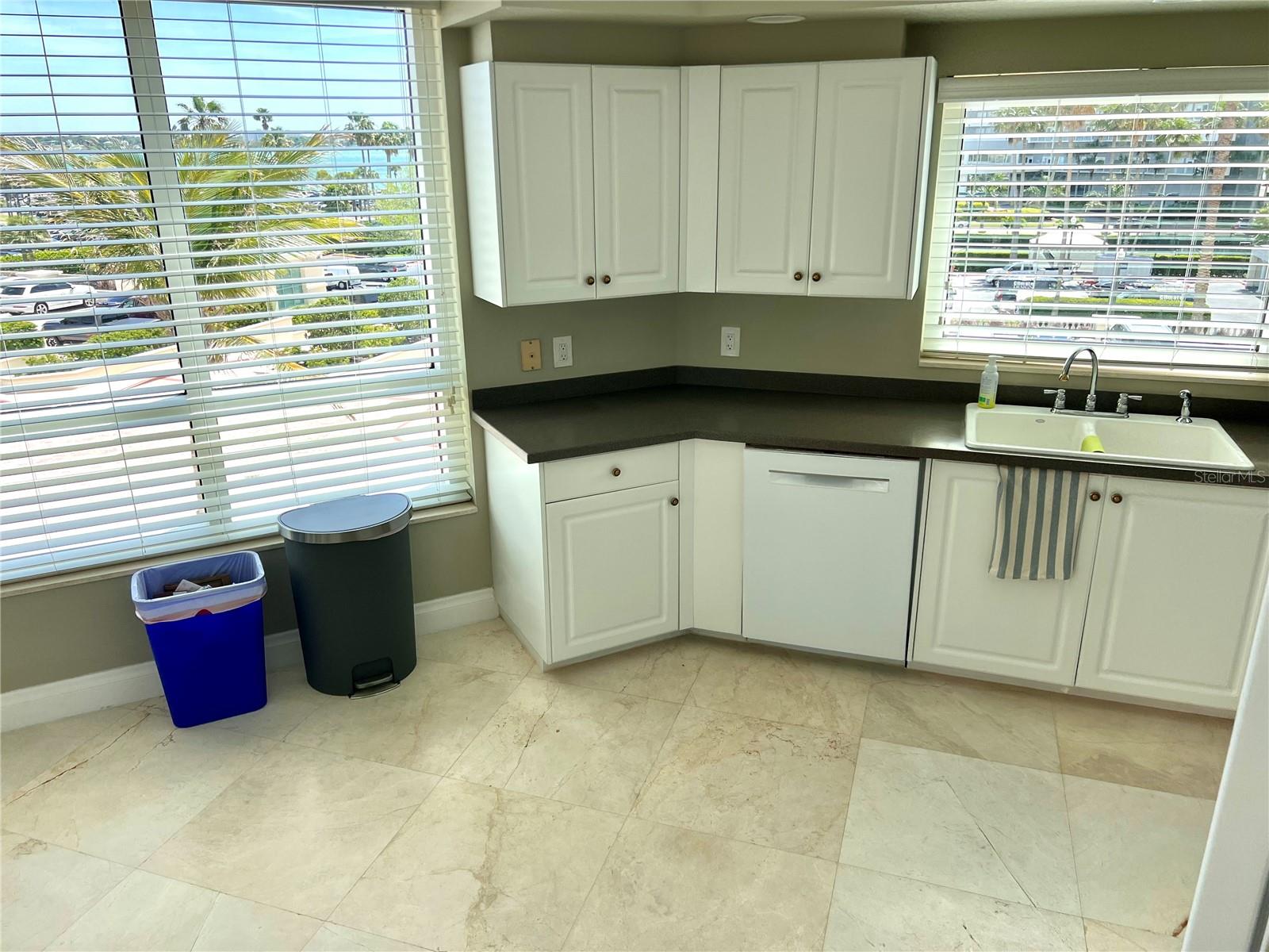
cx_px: 634
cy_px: 476
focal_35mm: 26
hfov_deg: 67.3
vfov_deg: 53.1
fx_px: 953
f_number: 1.5
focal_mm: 5.7
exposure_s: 1/814
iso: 50
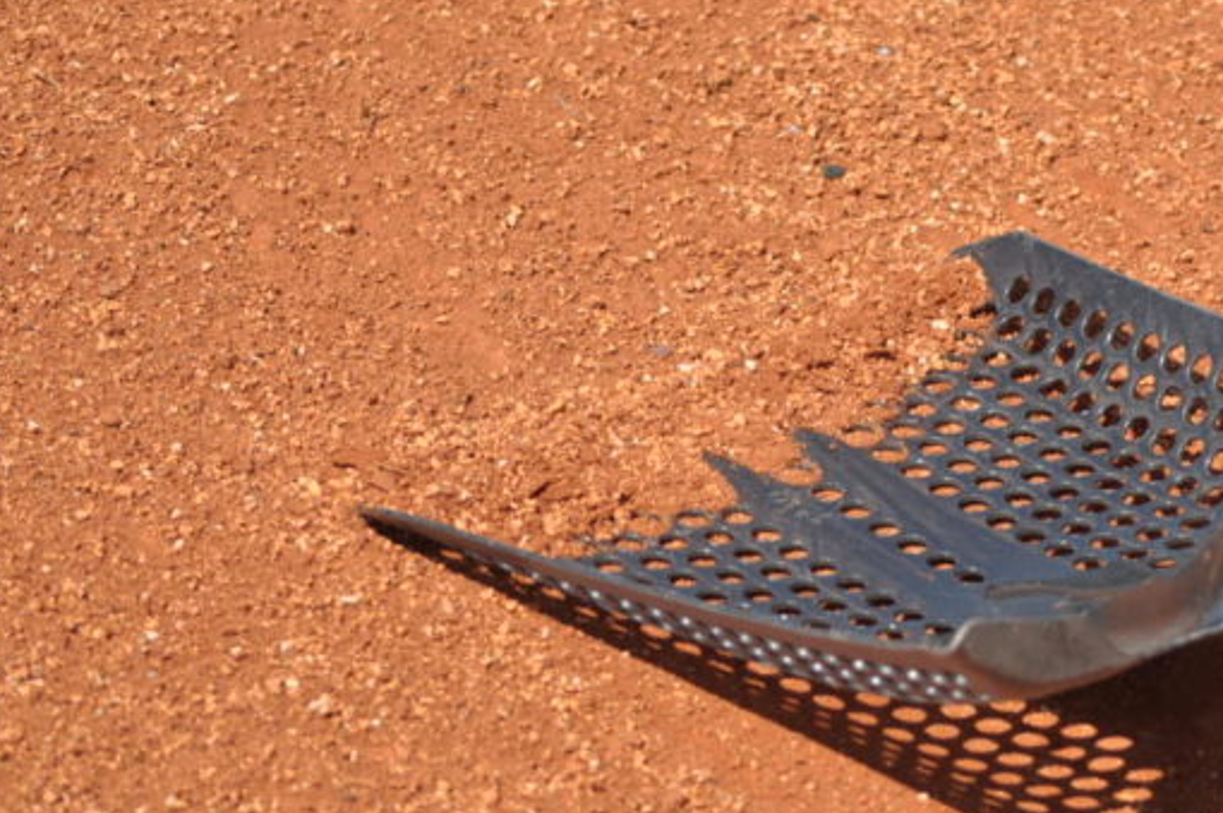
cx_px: 1070
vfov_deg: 5.1
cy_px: 383
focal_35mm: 270
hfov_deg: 7.6
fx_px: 9165
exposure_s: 1/1600
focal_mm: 85
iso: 200
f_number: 4.2
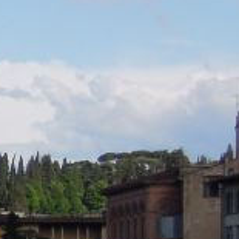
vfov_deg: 5.4
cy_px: 311
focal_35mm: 321
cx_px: -517
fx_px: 2507
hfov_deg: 5.1
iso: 160
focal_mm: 9.9
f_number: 3.5
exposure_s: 1/1600
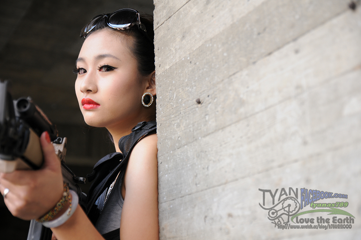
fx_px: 571
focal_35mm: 57
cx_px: 180
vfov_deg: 23.7
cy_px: 120
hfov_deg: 35.1
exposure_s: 1/80
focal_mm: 38
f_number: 2.8
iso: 200
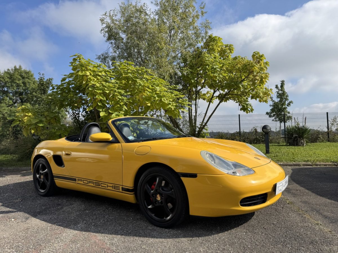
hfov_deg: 71.6
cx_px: 169
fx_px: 234
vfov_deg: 56.8
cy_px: 126
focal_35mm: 24
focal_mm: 6.76
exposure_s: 1/4310
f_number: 1.78
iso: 80
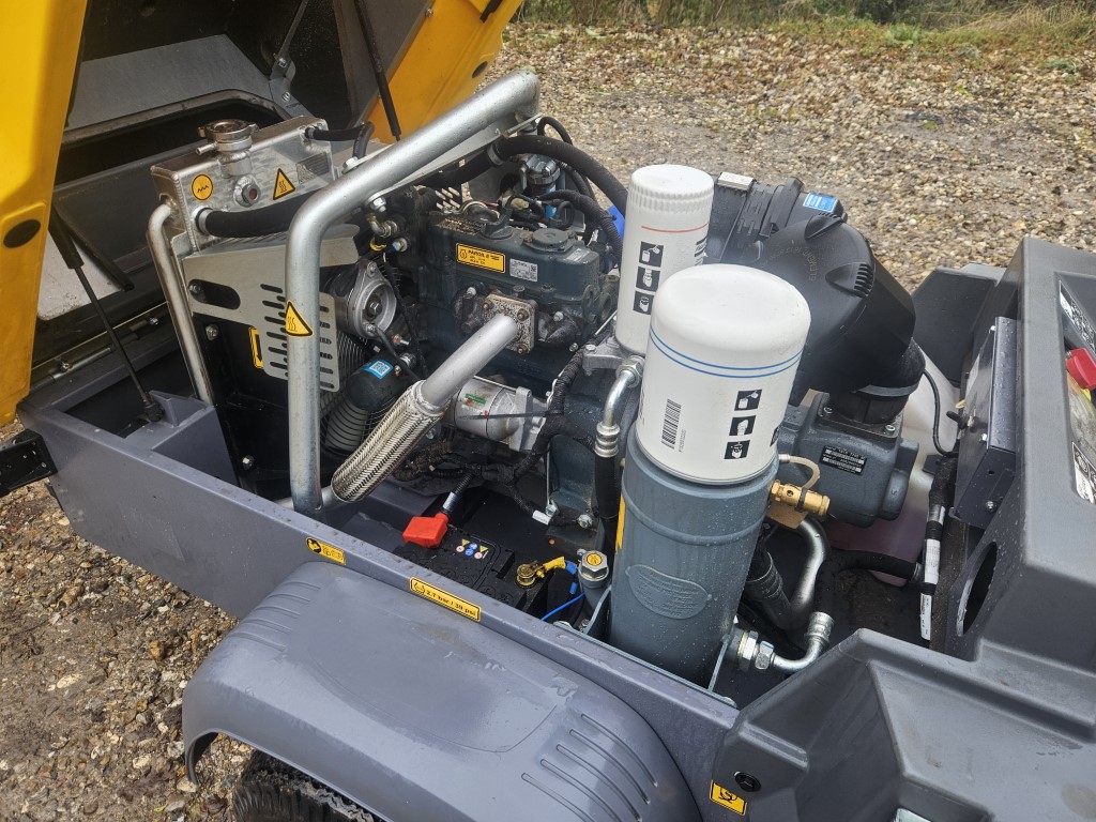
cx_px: 548
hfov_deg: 73.9
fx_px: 728
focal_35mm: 23
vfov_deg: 58.9
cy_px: 411
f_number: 1.8
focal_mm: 5.4
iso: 40
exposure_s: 1/100
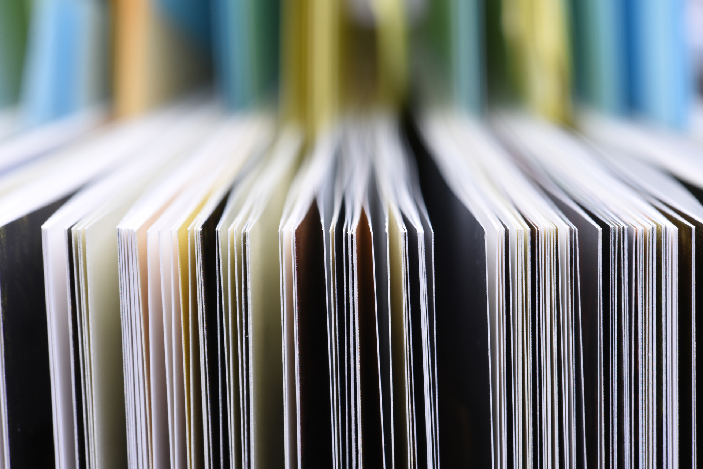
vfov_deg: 13.1
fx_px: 2051
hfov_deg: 19.4
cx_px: 352
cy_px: 234
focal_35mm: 105
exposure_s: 1/60
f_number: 22
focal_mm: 105
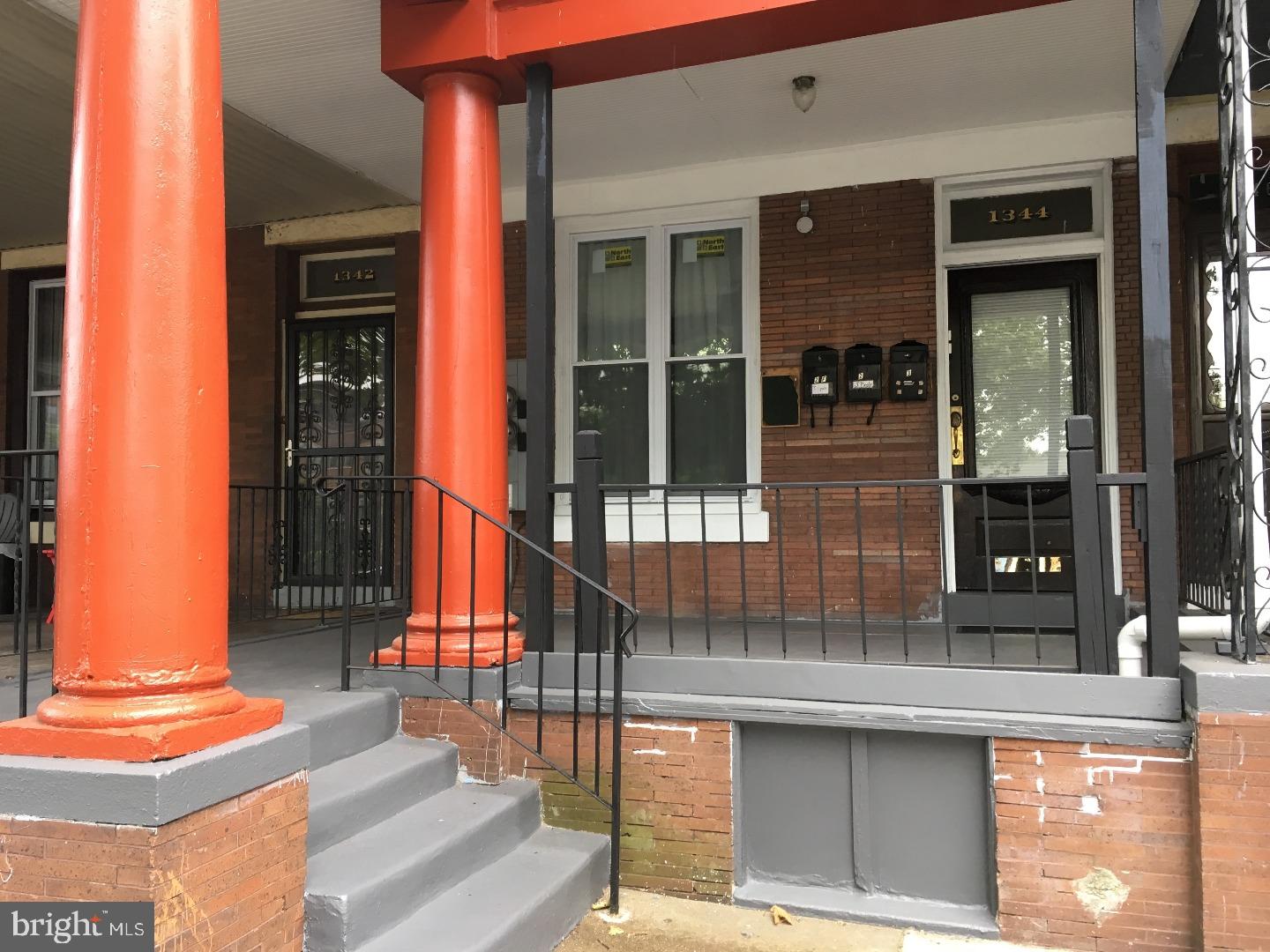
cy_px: 476
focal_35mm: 29
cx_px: 635
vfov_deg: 48.2
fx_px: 1064
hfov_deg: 61.7
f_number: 2.2
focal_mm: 4.15
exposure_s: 1/30
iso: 32
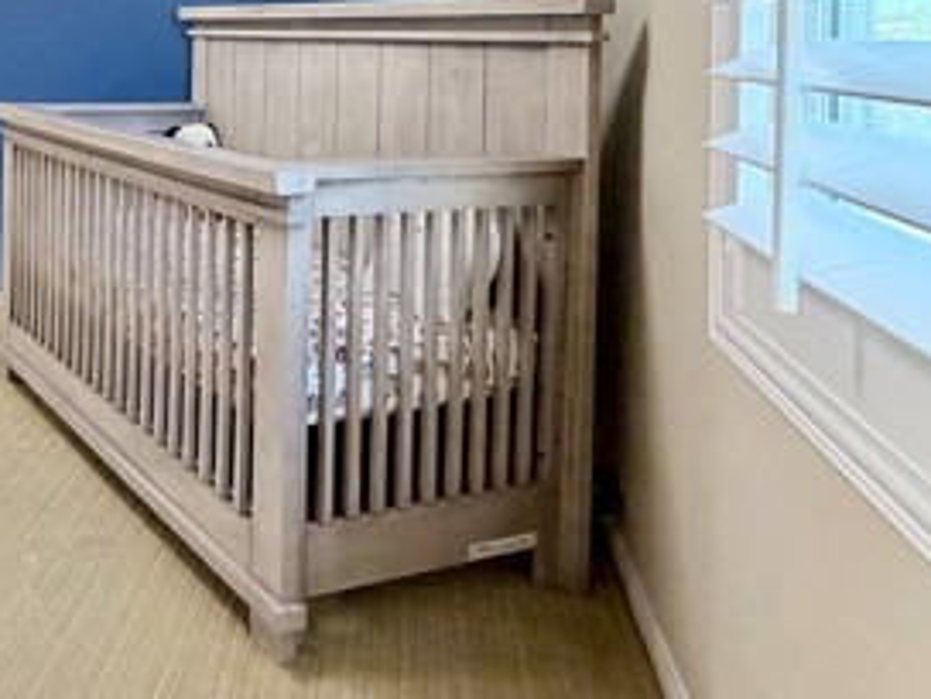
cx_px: -65
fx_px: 888
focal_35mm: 33
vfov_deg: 39.2
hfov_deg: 44.1
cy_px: 41
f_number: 2.2
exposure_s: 1/60
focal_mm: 2.22
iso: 320
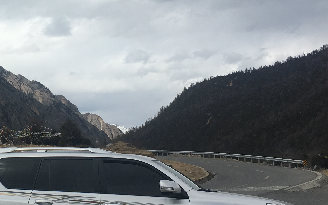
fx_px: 662
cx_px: -2
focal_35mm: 74
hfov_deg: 26.3
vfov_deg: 17.6
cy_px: 66
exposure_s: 1/3846
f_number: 2.2
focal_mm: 4.15
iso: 25
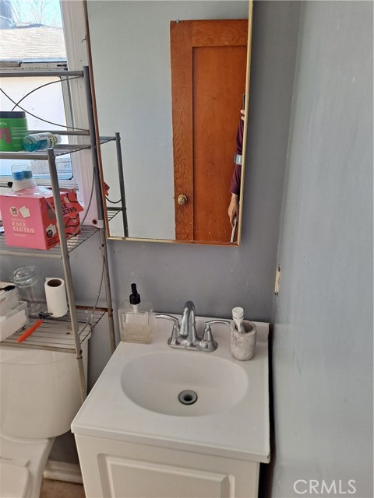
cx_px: 187
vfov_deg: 69.4
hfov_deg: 54.9
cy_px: 249
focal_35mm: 25
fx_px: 360
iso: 50
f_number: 2
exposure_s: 1/100
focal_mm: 4.6
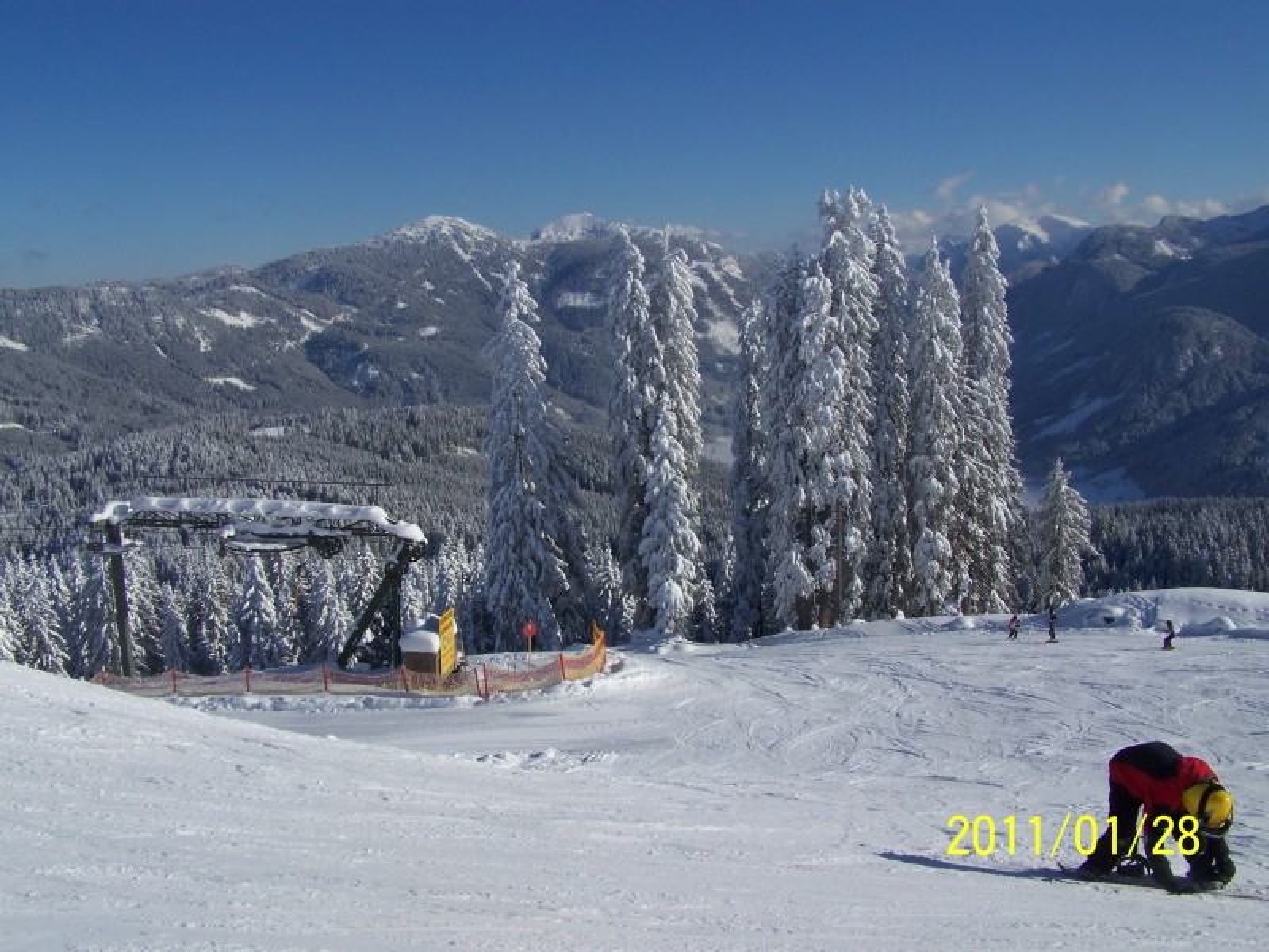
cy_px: 476
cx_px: 634
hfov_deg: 49.0
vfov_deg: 37.7
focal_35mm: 38
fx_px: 1393
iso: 64
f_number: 5.6
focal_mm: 6.3
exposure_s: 1/640
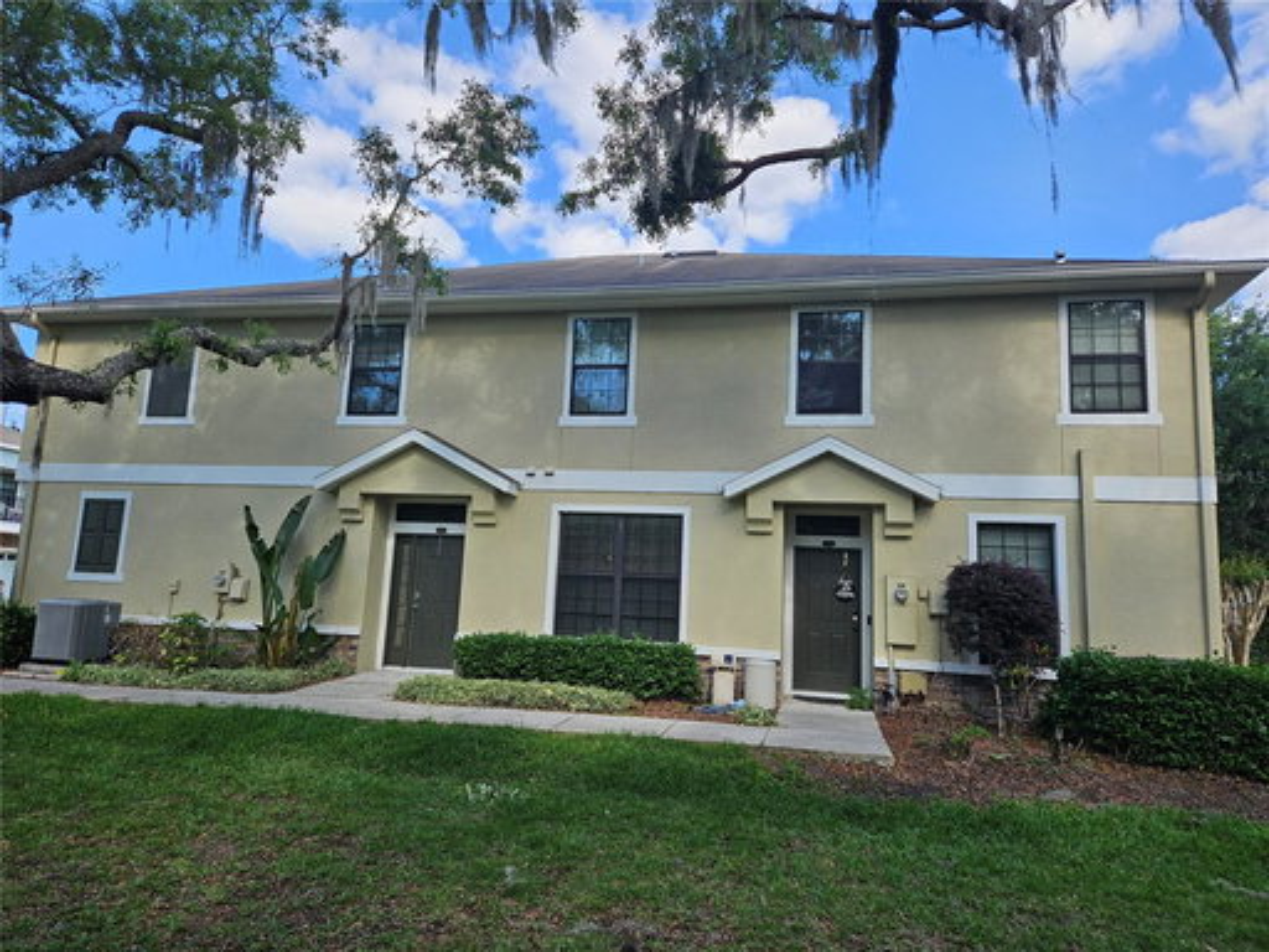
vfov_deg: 58.9
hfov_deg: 73.9
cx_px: 634
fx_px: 843
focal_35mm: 23
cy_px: 476
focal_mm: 5.4
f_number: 1.8
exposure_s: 1/606
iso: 25
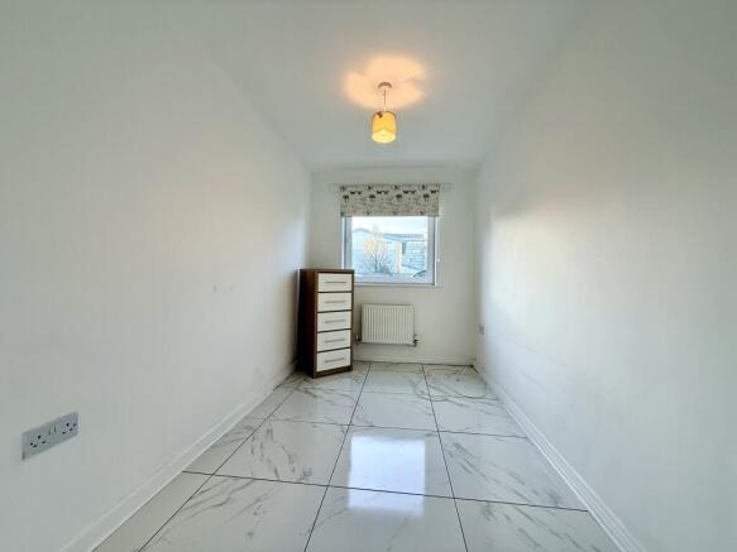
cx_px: 368
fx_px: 298
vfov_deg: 85.7
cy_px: 276
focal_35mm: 14
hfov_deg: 102.1
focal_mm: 2.22
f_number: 2.2
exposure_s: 1/99
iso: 80
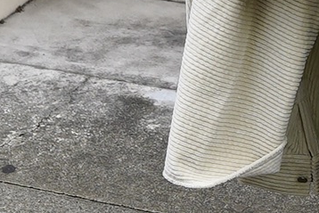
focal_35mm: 198
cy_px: -183
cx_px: 317
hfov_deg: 10.3
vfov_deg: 6.8
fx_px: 1755
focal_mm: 24
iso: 100
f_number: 4.5
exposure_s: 1/160
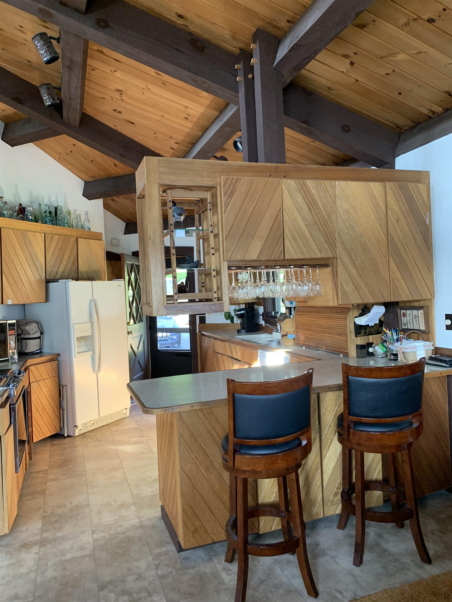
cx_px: 226
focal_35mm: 26
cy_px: 301
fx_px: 453
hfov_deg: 53.1
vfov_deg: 67.3
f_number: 1.8
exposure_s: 1/60
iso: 250
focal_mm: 4.25
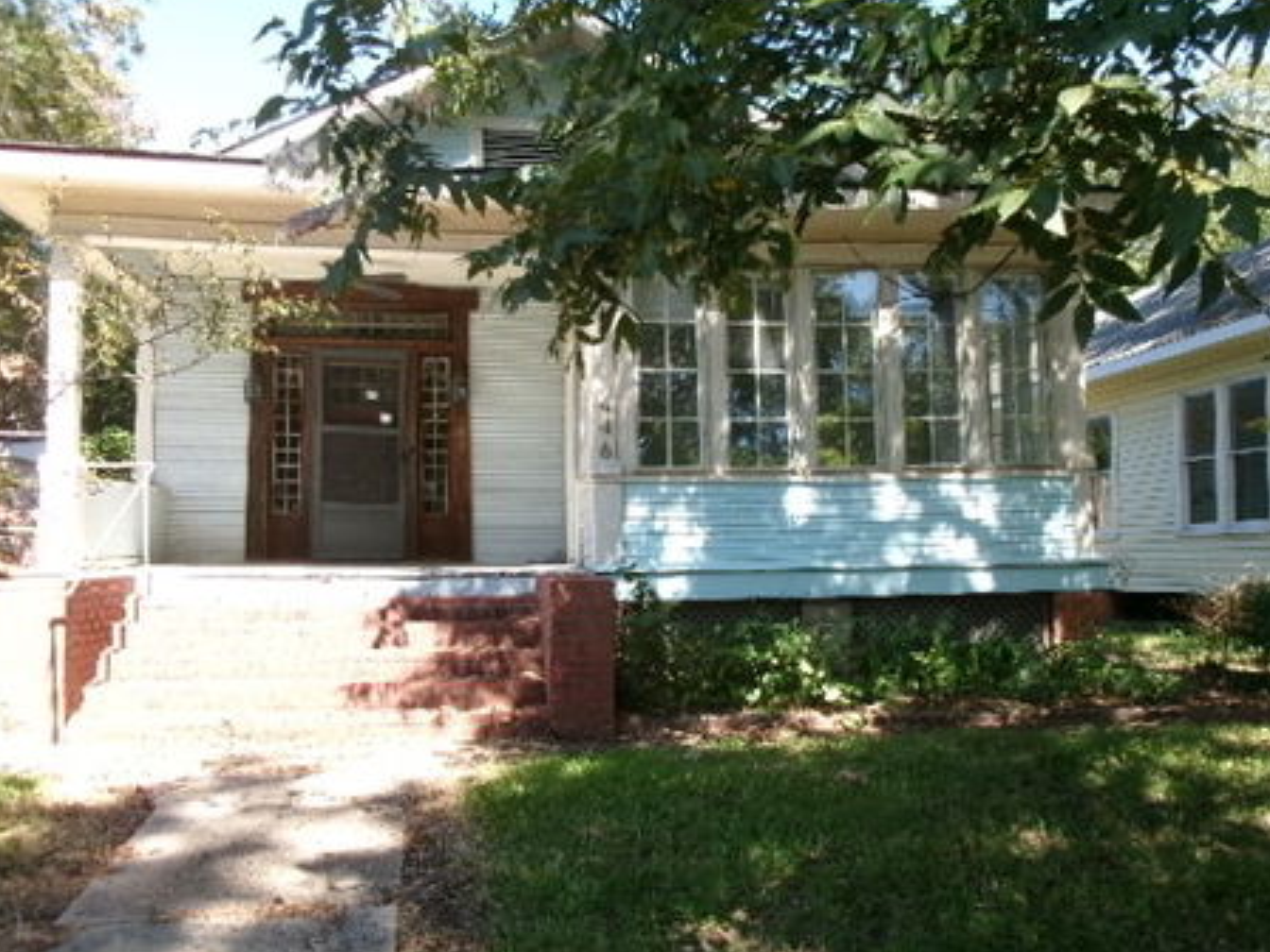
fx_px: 1174
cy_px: 524
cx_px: 652
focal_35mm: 32
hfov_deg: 56.8
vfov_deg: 44.1
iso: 100
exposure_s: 1/160
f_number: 3.9
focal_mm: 5.1
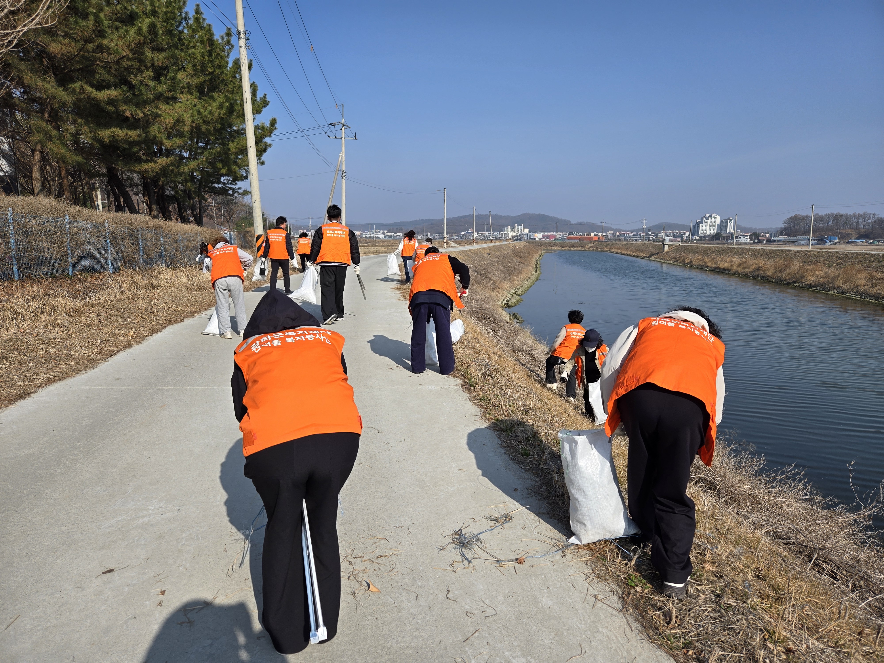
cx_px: 442
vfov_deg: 58.9
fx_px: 587
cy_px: 332
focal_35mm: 23
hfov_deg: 73.9
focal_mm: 5.4
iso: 32
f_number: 1.8
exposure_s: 1/2921
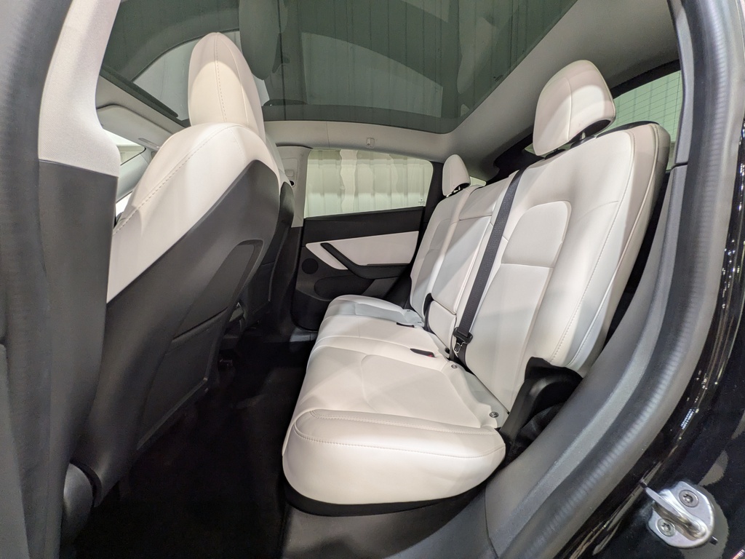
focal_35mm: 14
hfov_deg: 102.1
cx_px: 372
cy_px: 280
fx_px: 301
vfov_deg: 85.7
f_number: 2.2
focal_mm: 1.83
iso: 91
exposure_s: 1/25
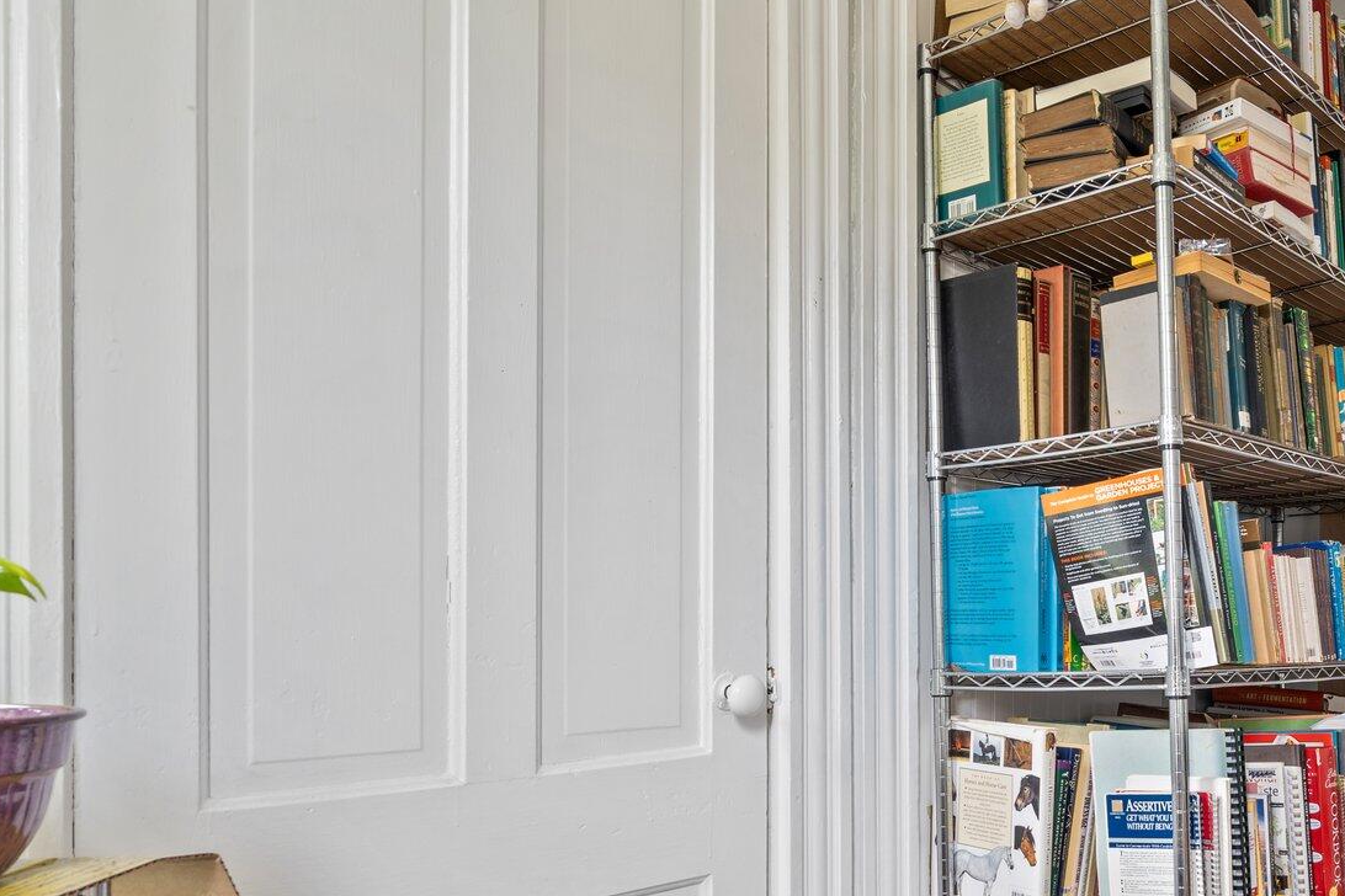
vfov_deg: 42.7
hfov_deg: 56.3
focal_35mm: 30
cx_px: 1120
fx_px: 1121
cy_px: 633
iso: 64
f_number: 9
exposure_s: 2
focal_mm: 16
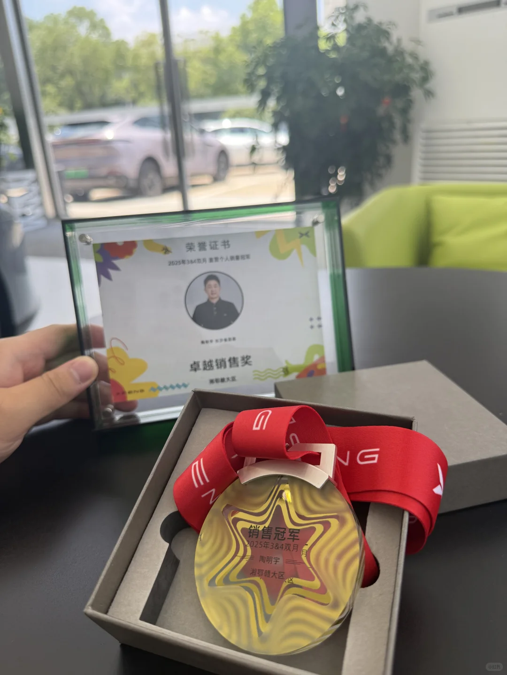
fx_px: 469
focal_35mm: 24
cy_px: 338
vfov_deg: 71.6
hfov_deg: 56.8
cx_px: 254
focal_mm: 6.76
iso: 100
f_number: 1.78
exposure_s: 1/318
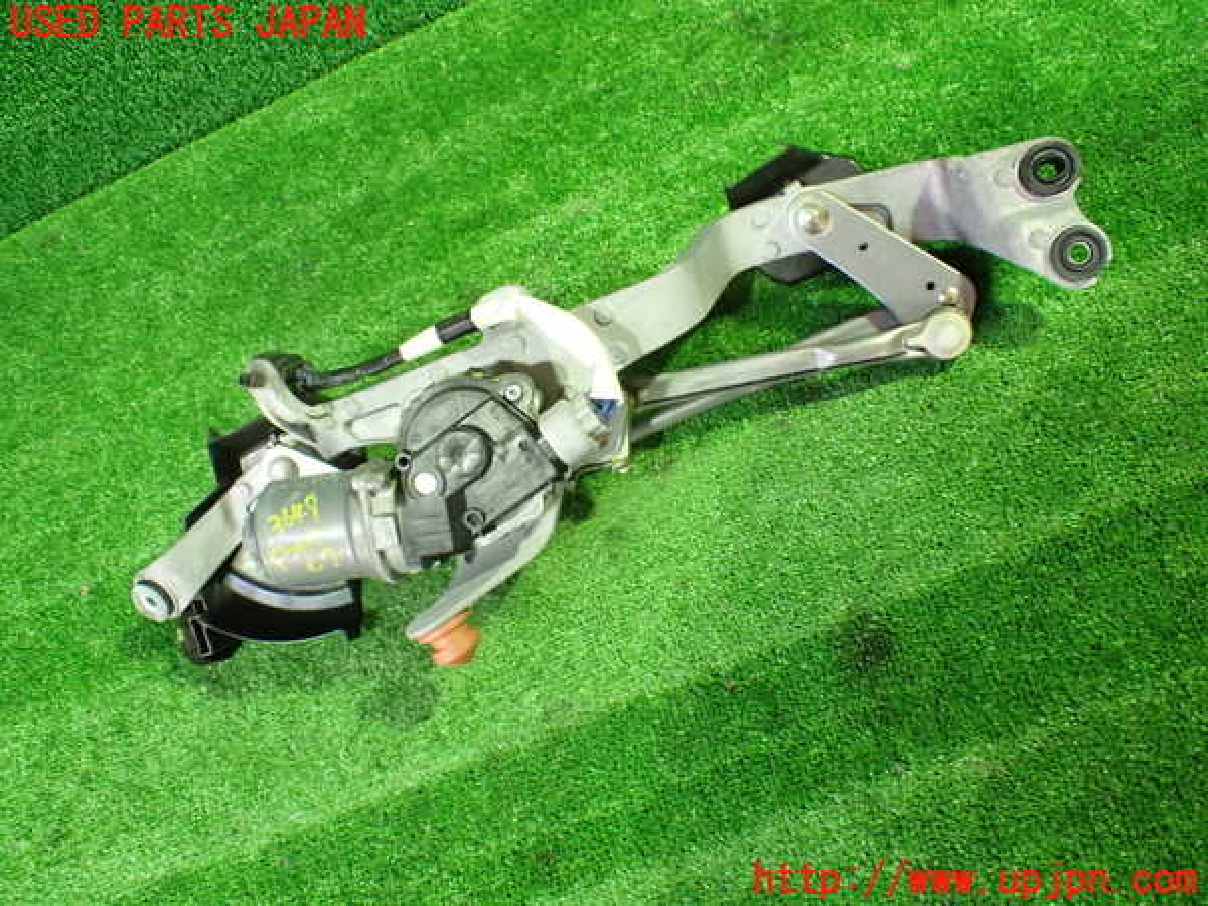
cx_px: 604
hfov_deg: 60.0
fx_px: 1047
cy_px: 453
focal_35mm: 30
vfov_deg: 46.8
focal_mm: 5.4
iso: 800
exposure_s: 1/30
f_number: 2.3
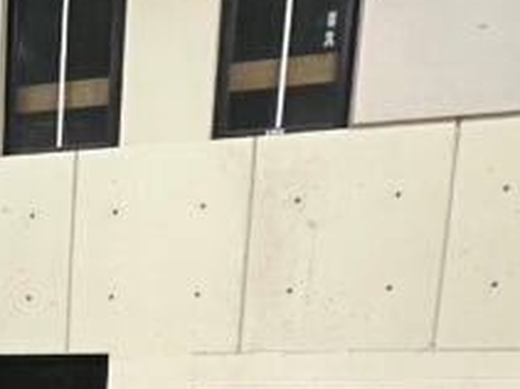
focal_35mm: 68
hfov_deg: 24.0
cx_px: -207
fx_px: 1021
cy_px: 574
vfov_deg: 19.1
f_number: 2.2
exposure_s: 1/60
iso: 320
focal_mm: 2.22
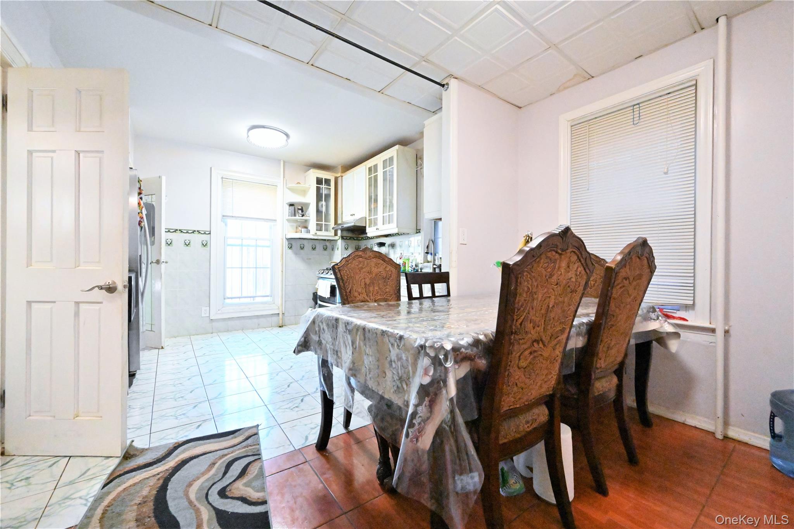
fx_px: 309
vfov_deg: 81.2
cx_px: 397
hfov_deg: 104.3
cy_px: 264
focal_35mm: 14
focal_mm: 14
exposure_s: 1/160
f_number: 9
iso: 16000
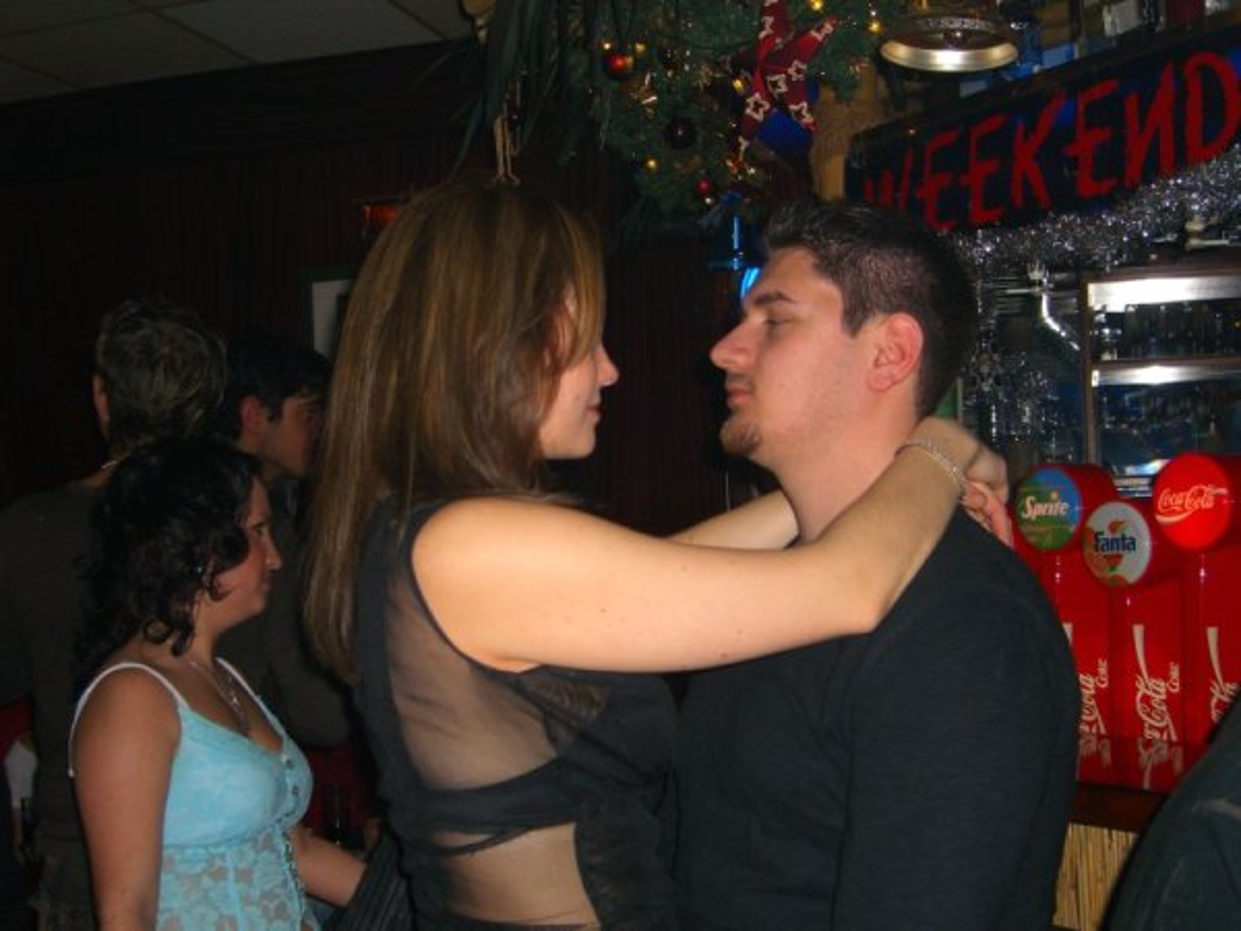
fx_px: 1649
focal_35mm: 46
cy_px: 466
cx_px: 620
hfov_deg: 41.2
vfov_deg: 31.5
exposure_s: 1/60
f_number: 3.1
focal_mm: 9.5
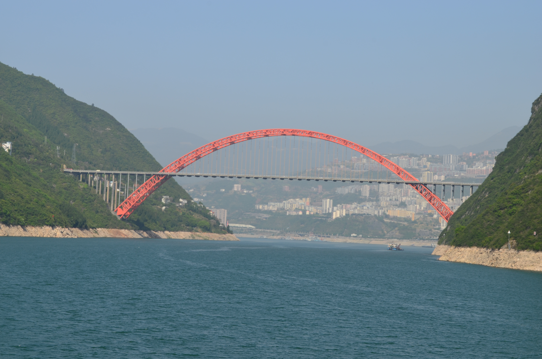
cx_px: 271
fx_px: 1240
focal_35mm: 82
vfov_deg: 16.5
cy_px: 180
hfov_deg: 24.7
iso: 100
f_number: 11
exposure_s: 1/125
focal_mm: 55
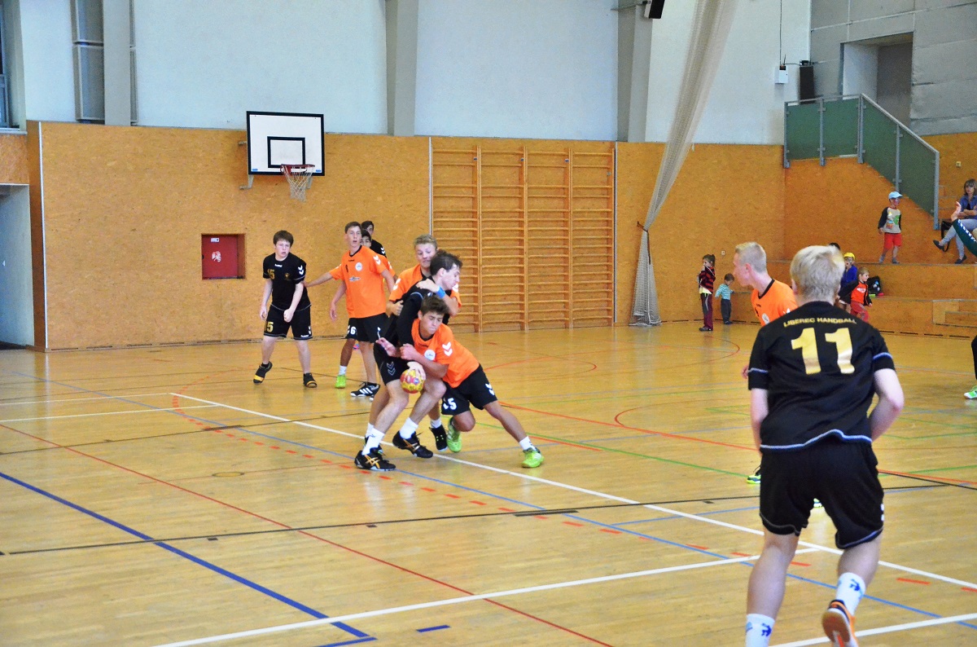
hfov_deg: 33.5
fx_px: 1624
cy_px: 324
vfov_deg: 22.5
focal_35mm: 60
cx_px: 488
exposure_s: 1/640
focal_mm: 40
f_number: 4.5
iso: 6400
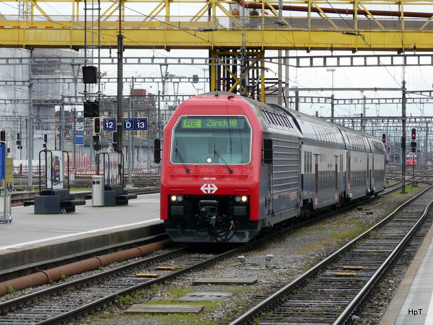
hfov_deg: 12.3
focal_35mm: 161
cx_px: 216
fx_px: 2014
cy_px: 162
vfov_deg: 9.2
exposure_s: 1/250
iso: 100
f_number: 5
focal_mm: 26.4
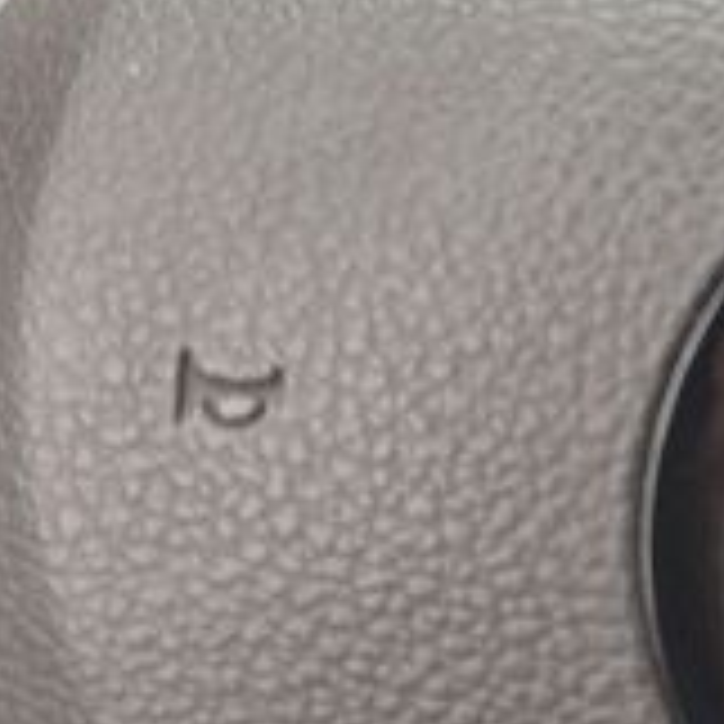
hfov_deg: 12.9
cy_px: -198
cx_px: 1021
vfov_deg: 13.1
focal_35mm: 129
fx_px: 3053
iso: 50
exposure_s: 1/180
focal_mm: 5.4
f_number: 1.8
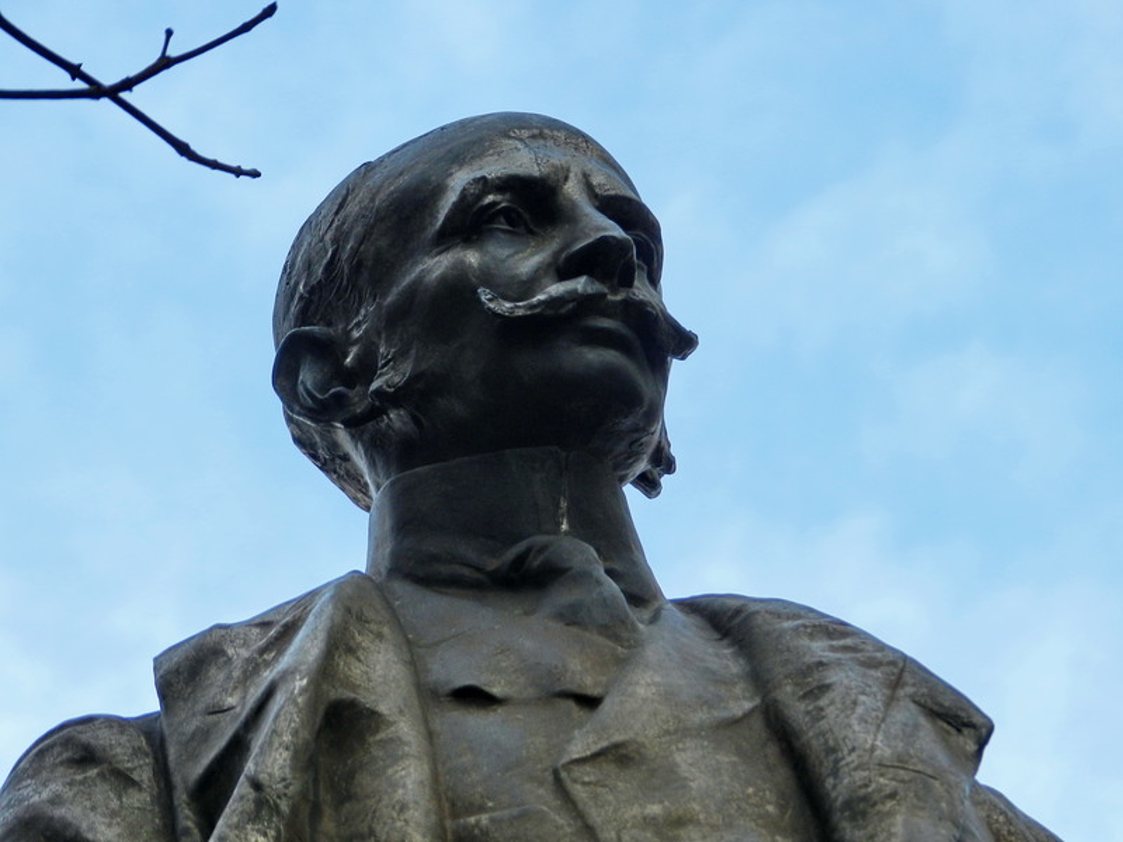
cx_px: 562
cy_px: 421
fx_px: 7754
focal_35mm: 239
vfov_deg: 6.2
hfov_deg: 8.3
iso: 160
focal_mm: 42.4
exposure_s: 1/200
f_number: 5.1
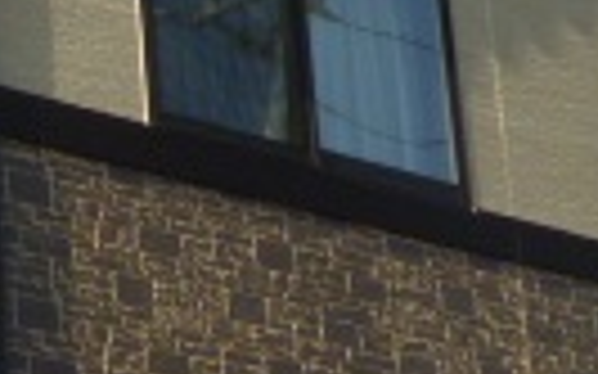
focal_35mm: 189
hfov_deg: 10.9
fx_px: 3079
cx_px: -153
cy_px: 230
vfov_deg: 6.9
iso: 80
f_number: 3.5
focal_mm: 4.4
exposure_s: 1/640
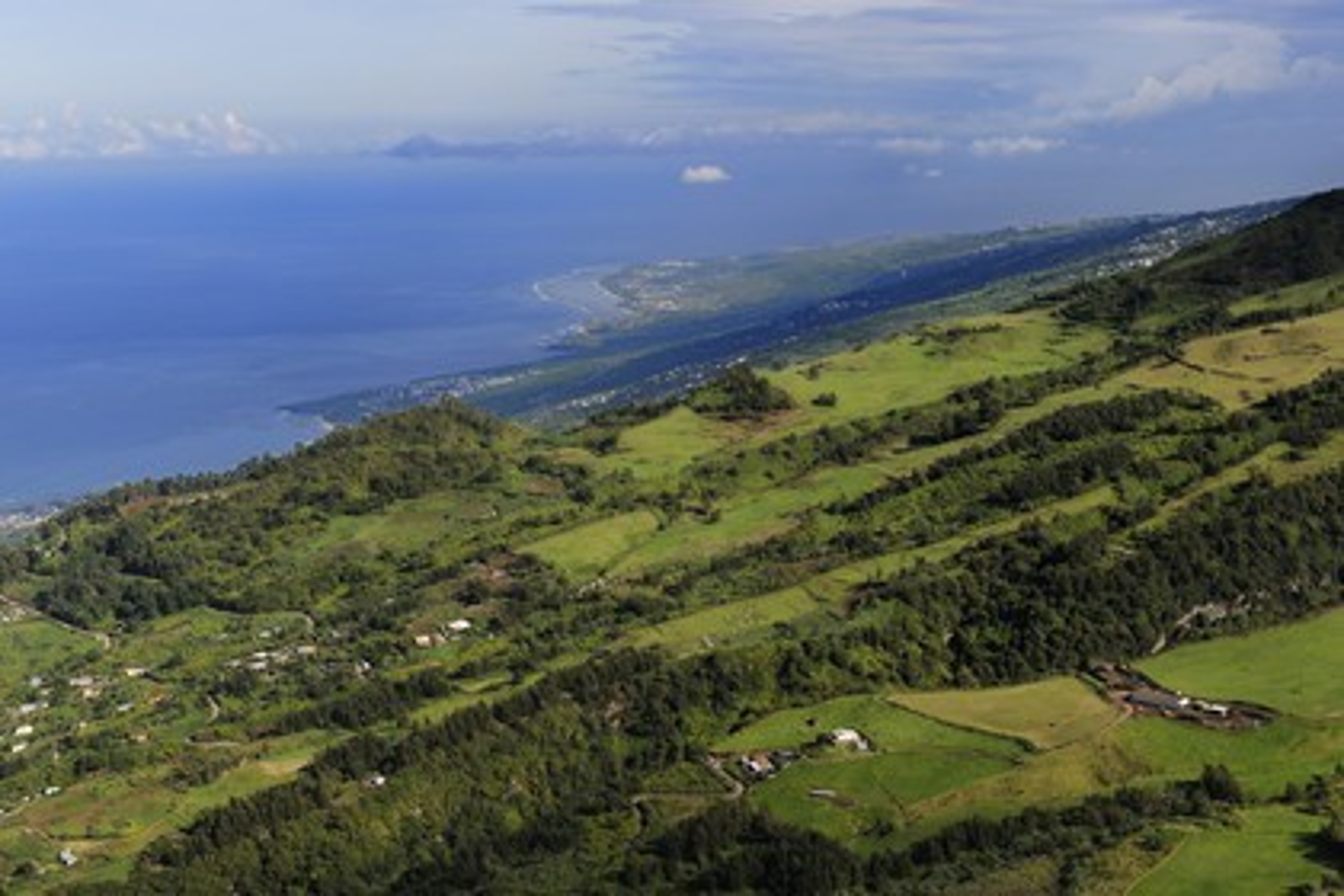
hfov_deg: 35.6
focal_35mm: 56
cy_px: 448
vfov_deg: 24.2
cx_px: 672
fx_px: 2091
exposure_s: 1/1250
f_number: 9
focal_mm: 56
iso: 800
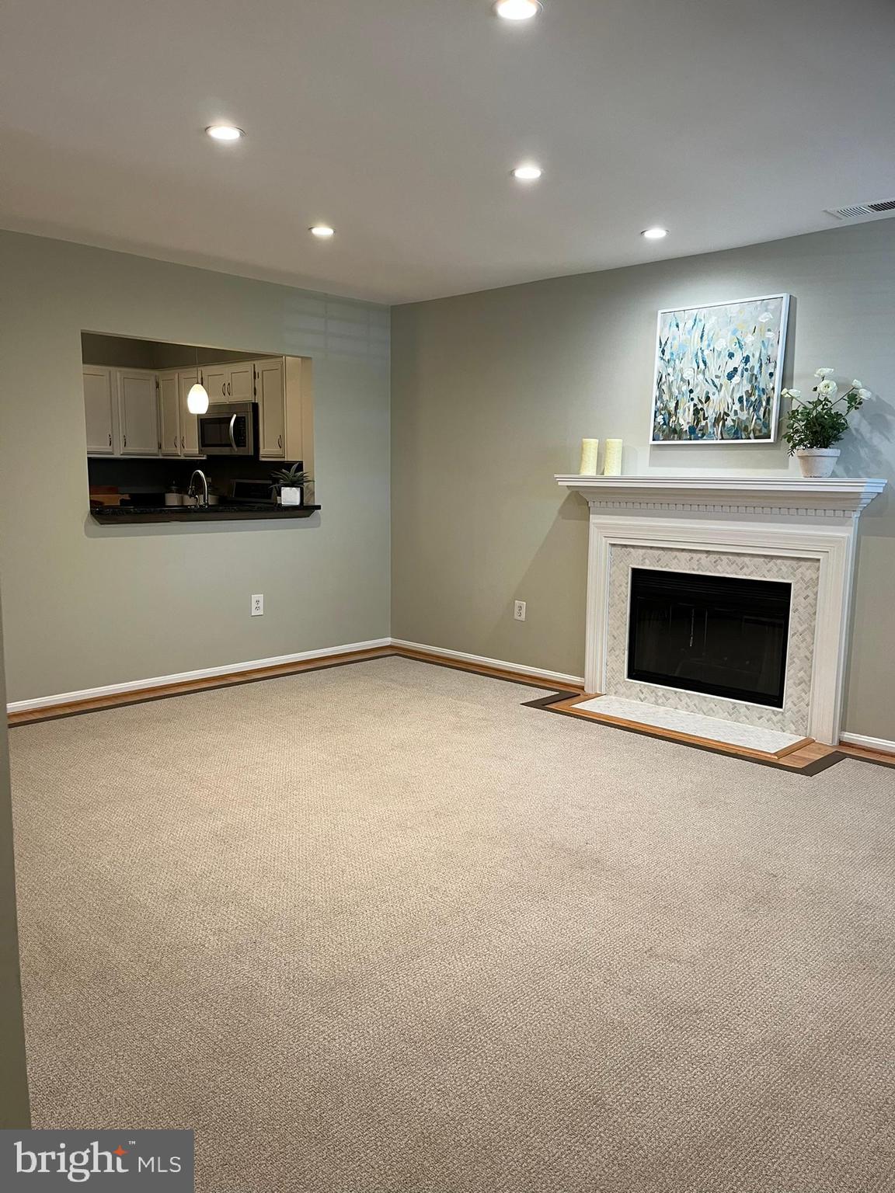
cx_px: 448
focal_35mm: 26
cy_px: 596
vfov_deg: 67.3
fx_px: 896
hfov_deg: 53.1
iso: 100
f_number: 1.6
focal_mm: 5.1
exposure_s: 1/60
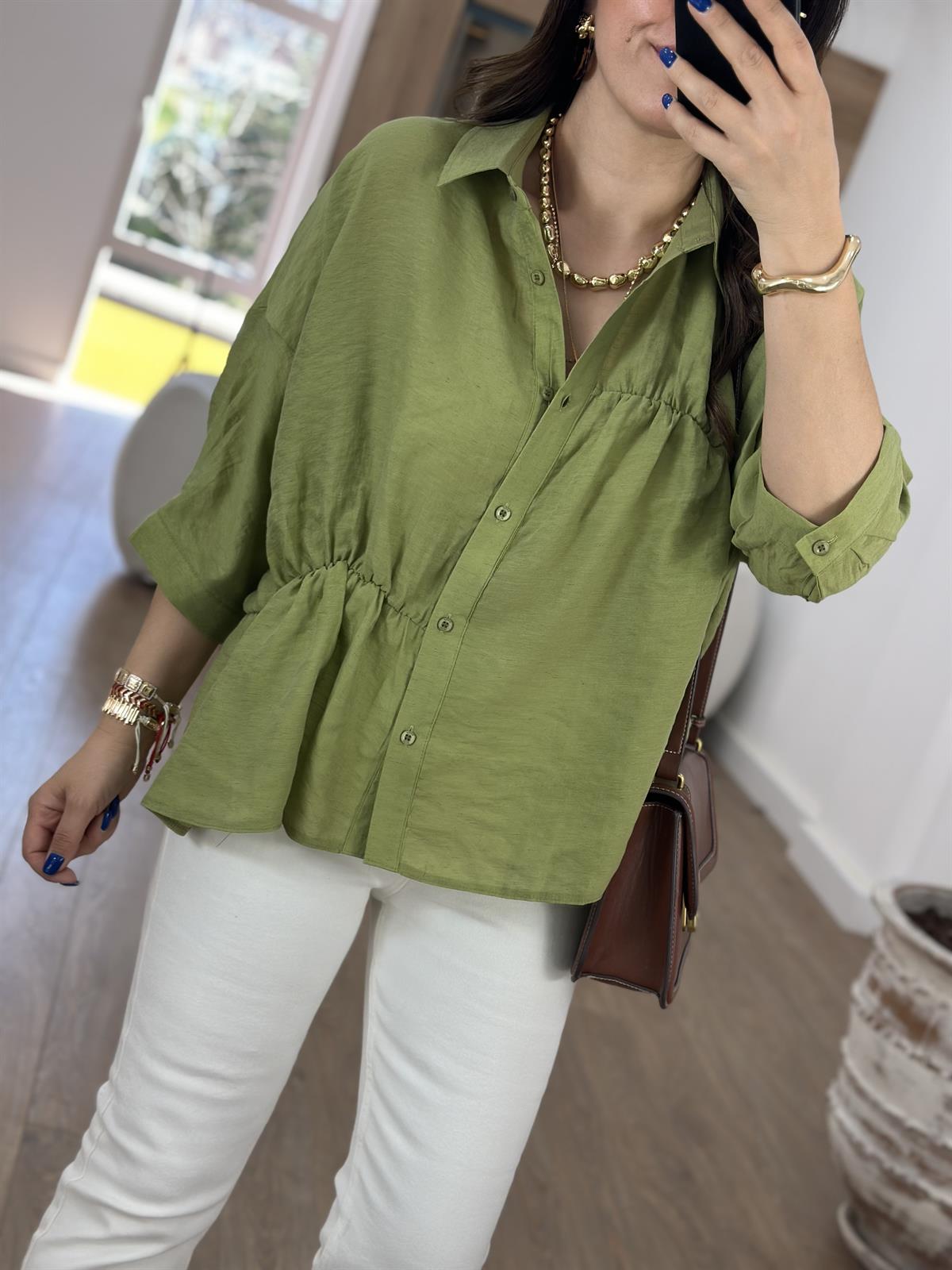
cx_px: 476
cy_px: 635
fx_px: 1760
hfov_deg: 30.3
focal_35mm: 48
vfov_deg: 39.7
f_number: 1.78
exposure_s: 1/188
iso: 80
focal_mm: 6.86
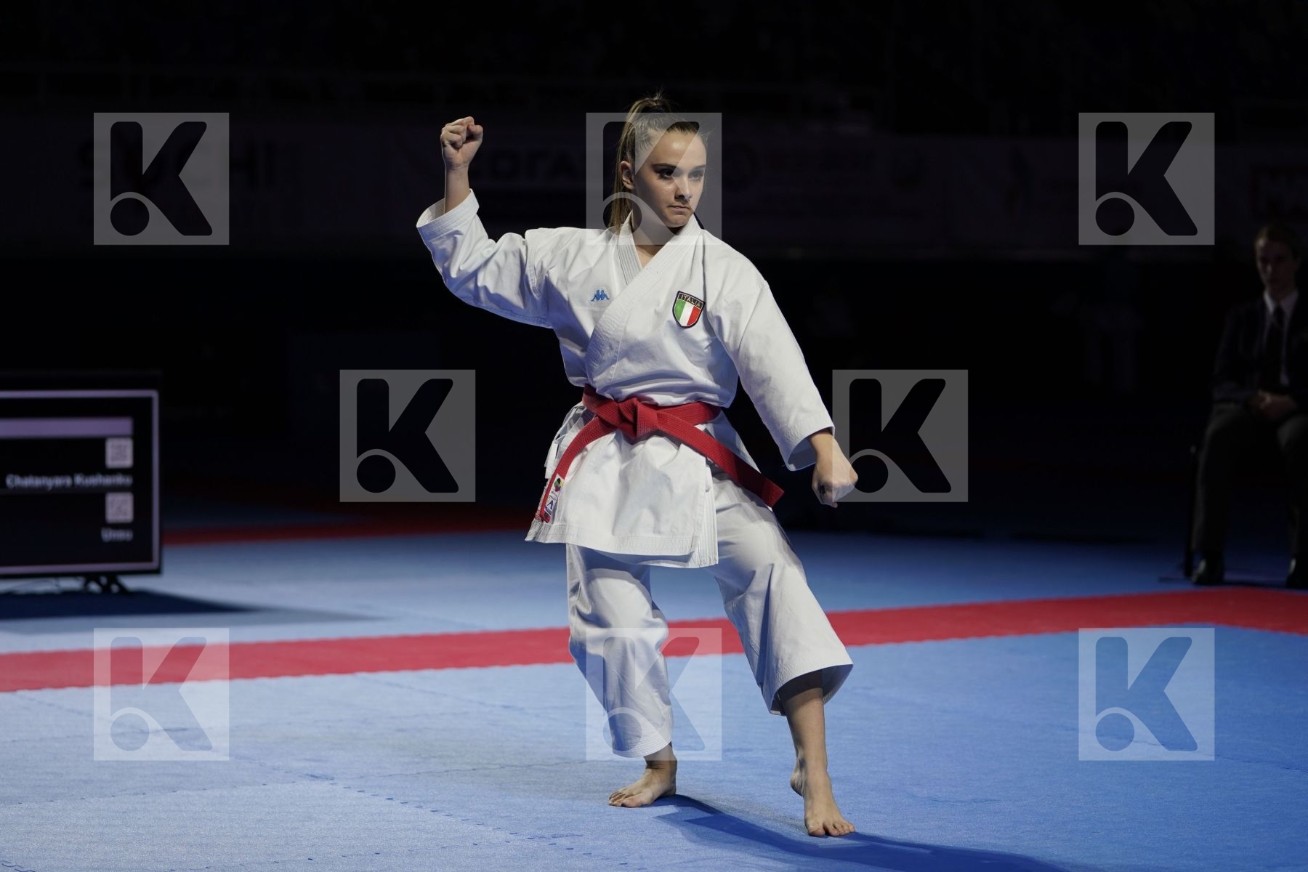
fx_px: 3524
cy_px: 436
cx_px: 654
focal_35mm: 97
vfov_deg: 14.1
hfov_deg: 21.0
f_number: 2.8
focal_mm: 97
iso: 320
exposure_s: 1/500
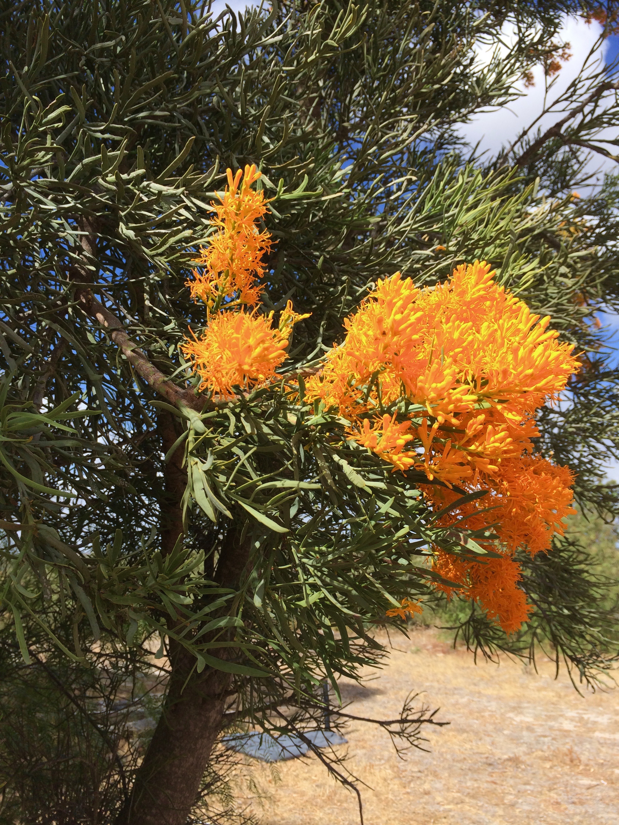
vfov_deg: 61.7
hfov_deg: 48.2
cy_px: 412
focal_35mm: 29
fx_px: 691
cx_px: 310
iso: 32
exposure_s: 1/1709
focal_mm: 4.15
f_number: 2.2
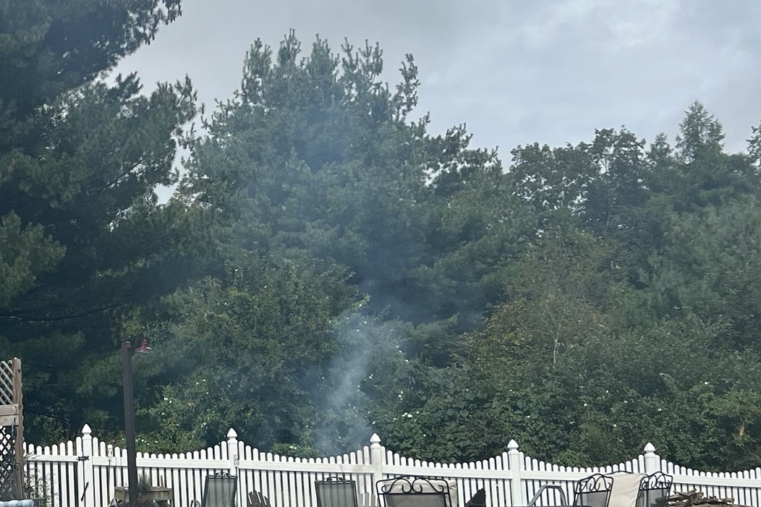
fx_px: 1670
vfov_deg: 17.3
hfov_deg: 25.0
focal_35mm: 79
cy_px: 274
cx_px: 102
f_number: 1.5
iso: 50
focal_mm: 5.7
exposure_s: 1/5587
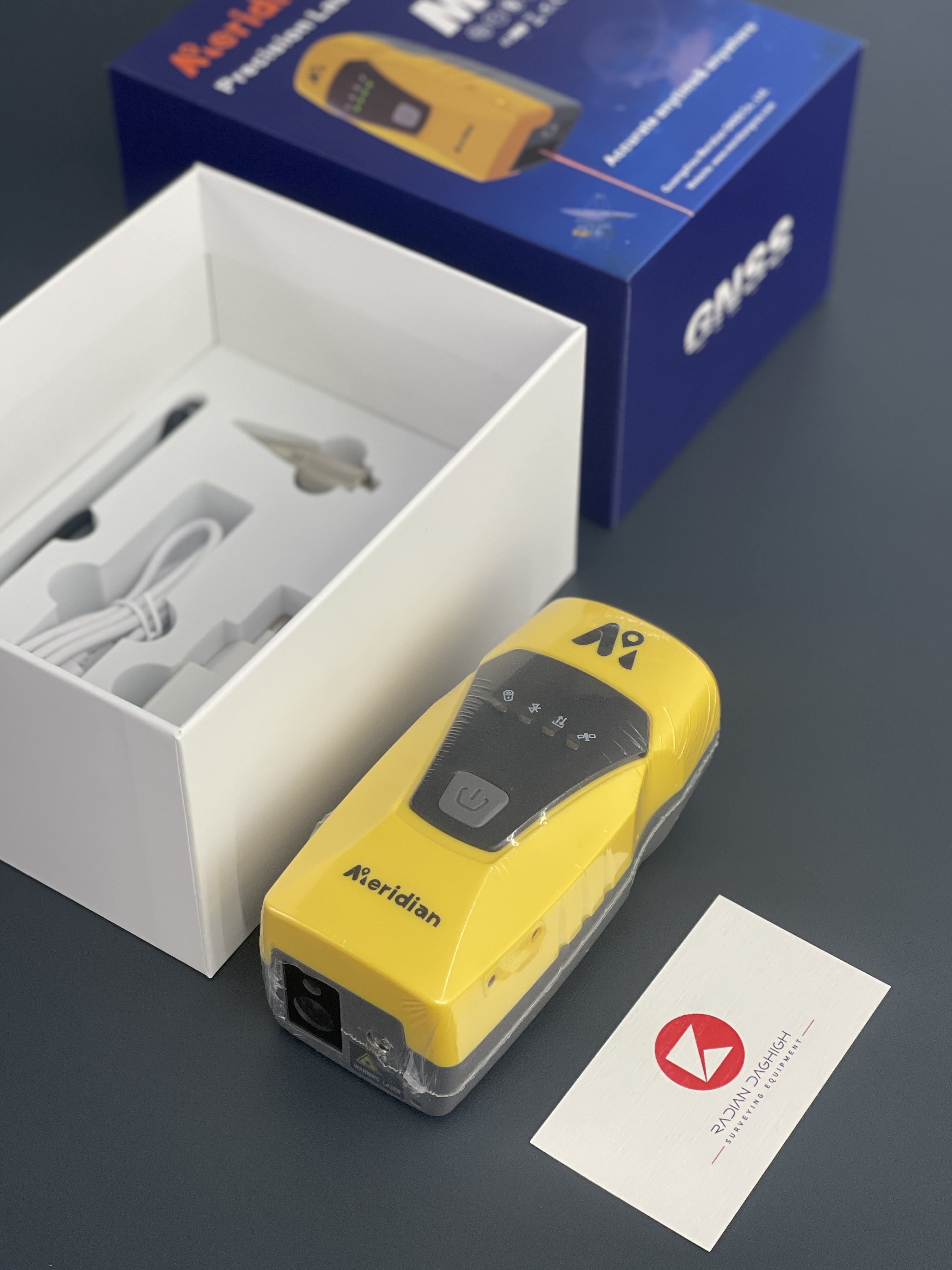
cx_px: 478
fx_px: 2384
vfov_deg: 29.8
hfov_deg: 22.6
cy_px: 637
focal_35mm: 65
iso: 125
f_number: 2.2
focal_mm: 7.5
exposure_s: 1/100
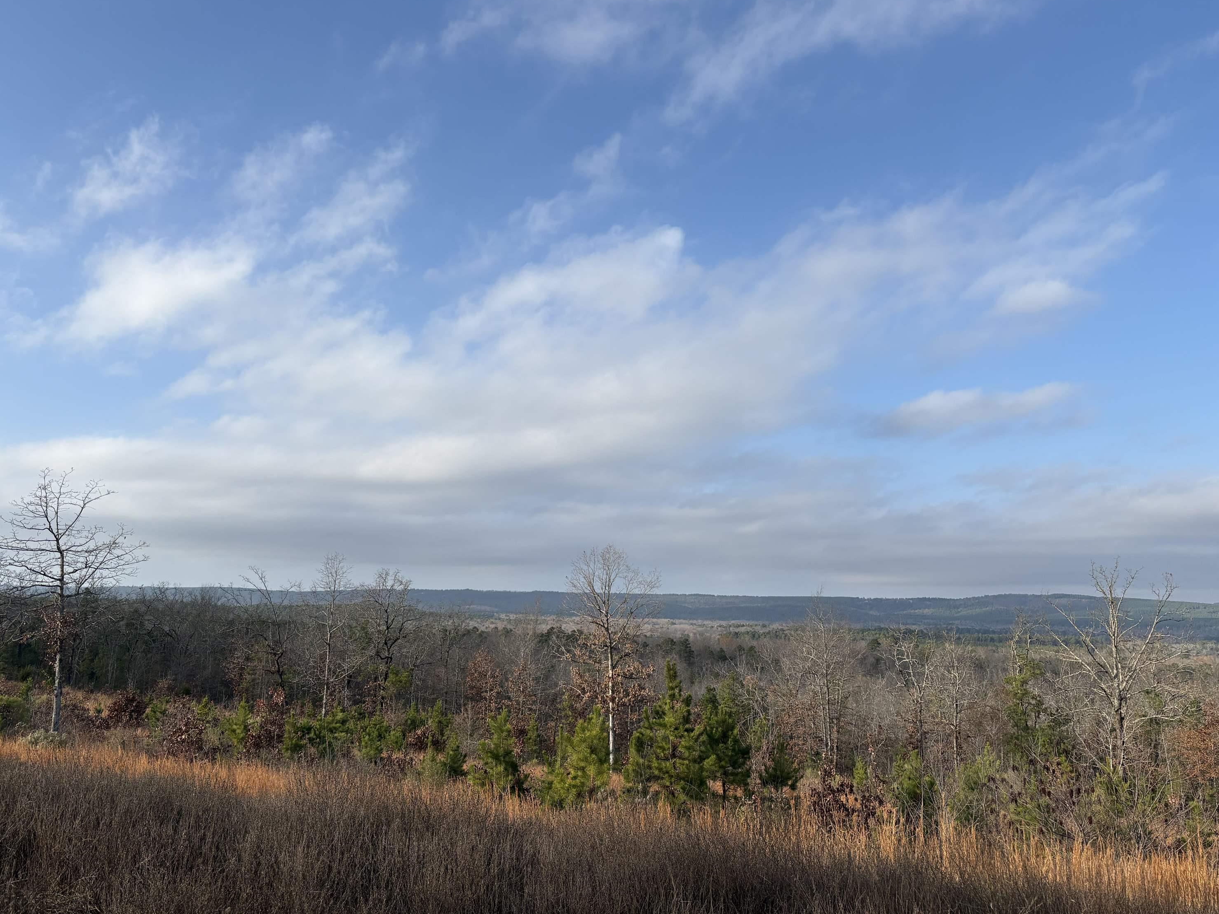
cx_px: 593
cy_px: 456
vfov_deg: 51.4
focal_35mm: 27
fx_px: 951
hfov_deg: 65.3
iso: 50
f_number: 1.6
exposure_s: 1/3448
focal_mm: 5.96
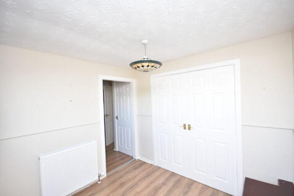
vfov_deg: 77.3
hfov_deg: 100.4
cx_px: 147
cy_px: 98
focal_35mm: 15
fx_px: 122
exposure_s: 1/125
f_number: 5
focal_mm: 10
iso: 400
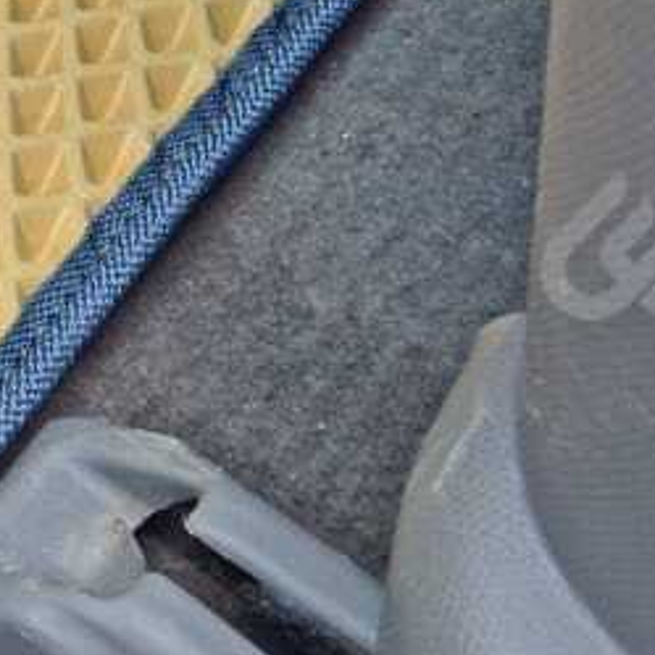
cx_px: -1168
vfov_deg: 11.4
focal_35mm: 143
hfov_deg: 9.9
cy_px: -498
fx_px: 3061
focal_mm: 20
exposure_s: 1/60
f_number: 9.5
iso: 250
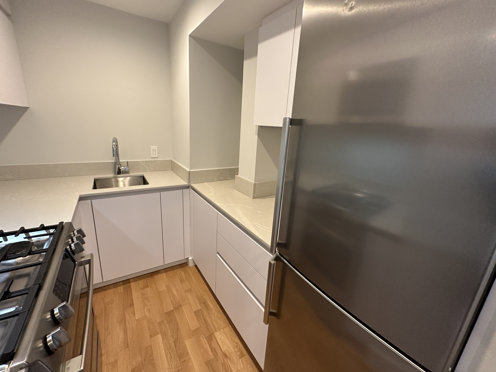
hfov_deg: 98.2
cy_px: 184
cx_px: 243
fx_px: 215
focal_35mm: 15
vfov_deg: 81.7
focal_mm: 2.22
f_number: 2.2
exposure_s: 1/60
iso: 160
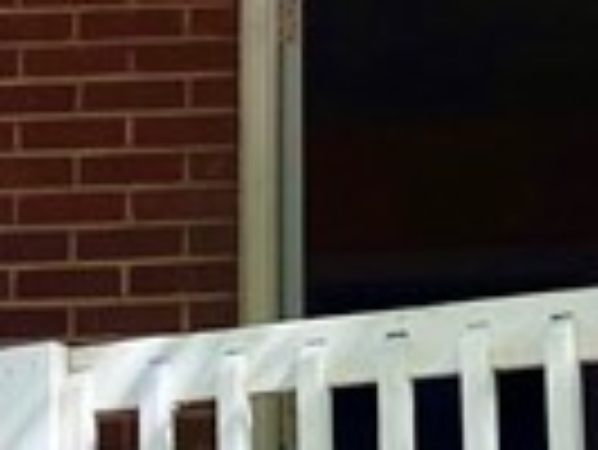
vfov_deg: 6.8
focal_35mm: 215
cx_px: 567
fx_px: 3718
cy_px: -252
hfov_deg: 9.1
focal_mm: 3.99
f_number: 1.8
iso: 20
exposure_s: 1/199
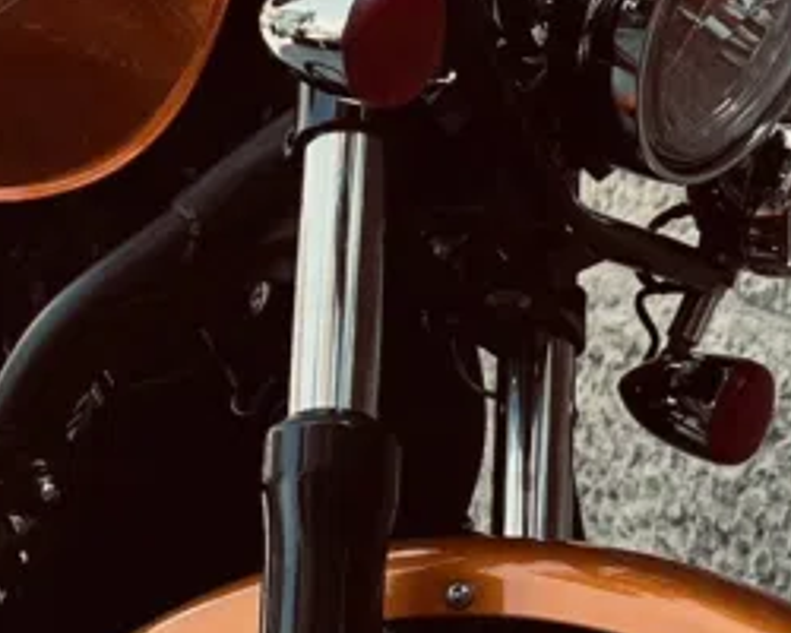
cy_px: 699
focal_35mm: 60
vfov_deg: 23.8
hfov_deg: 31.4
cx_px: 358
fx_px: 1405
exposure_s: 1/1062
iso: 80
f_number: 1.78
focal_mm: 6.86
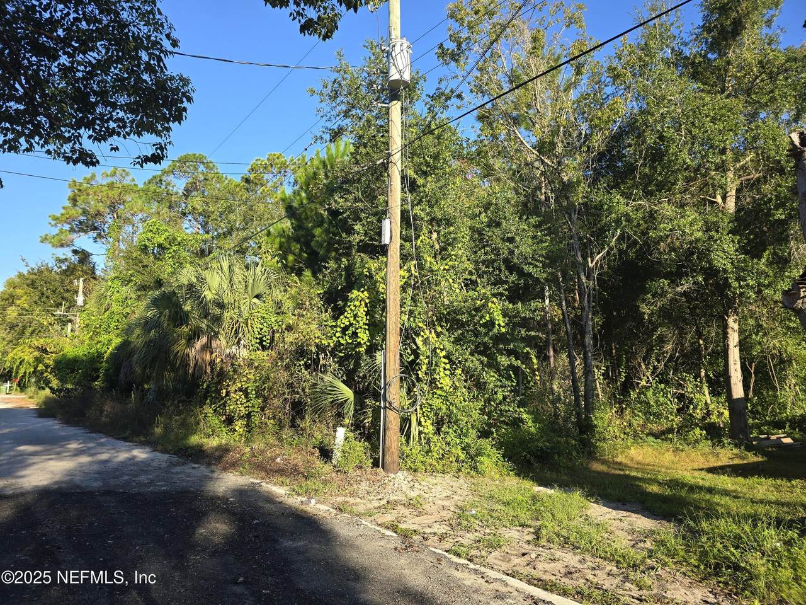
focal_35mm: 23
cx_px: 403
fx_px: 536
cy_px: 302
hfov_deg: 73.9
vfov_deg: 58.9
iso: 12
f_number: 1.7
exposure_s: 1/210
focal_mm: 6.3
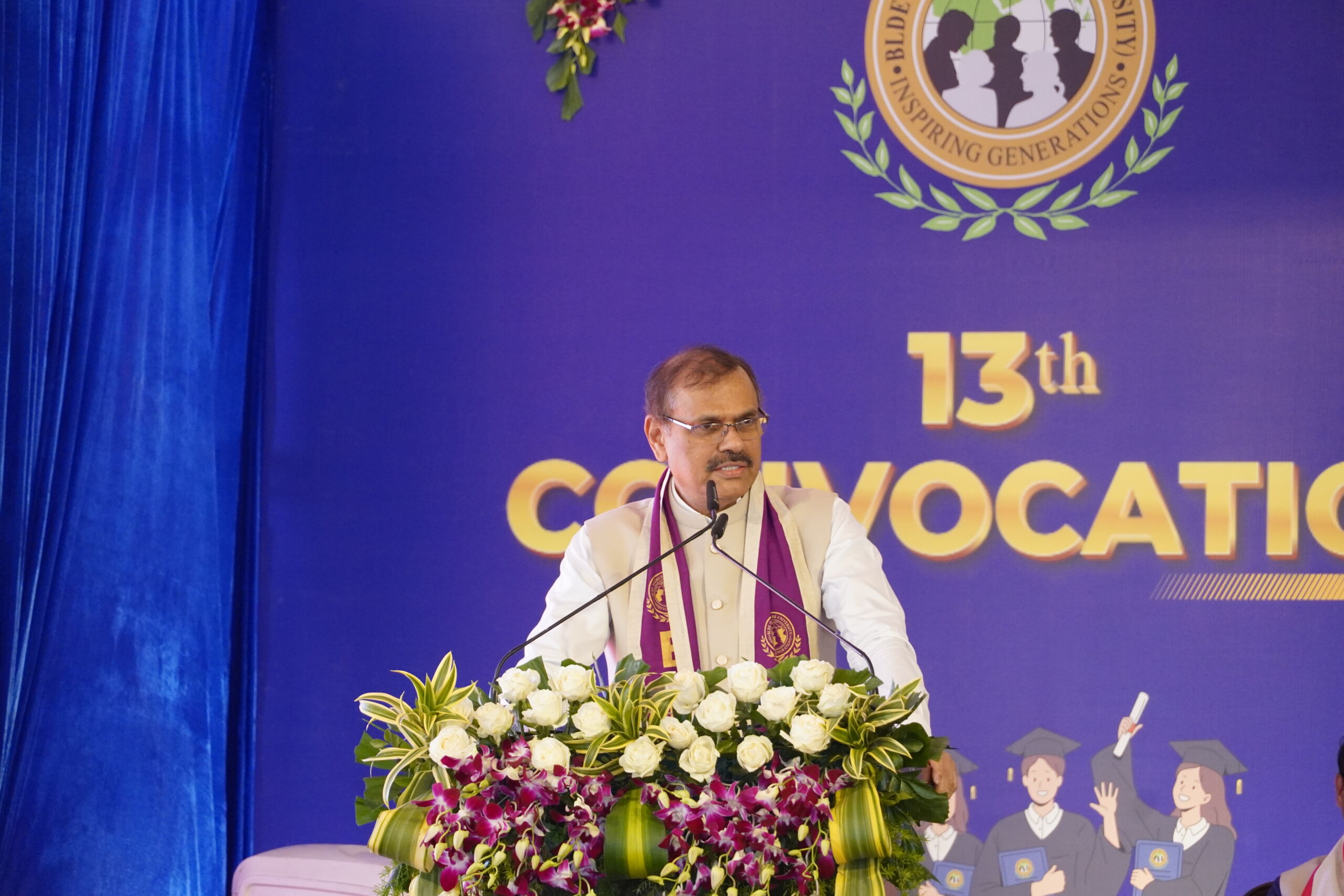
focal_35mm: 202
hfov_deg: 10.2
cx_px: 672
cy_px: 448
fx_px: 7560
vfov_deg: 6.8
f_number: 5.6
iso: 2000
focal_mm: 135
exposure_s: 1/200
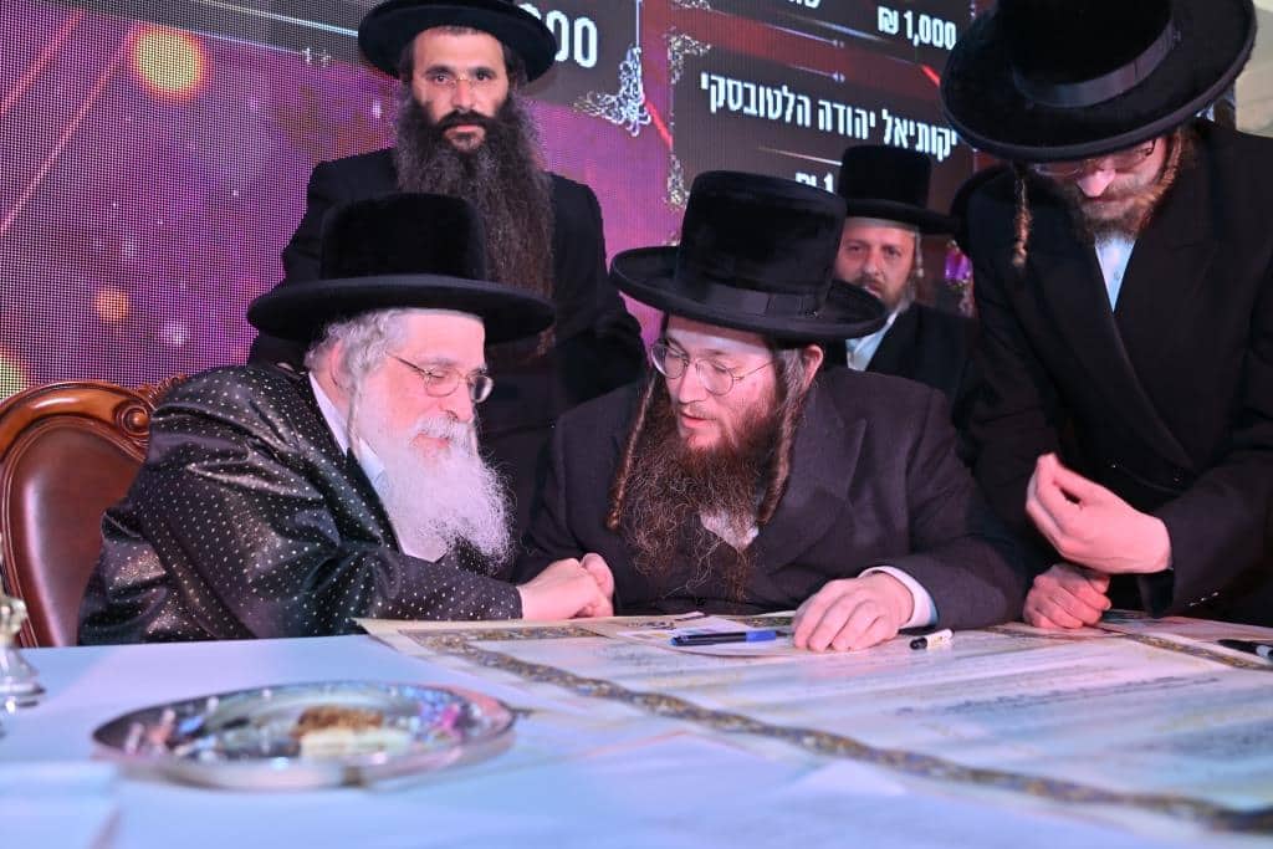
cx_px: 636
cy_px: 424
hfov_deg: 53.1
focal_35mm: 36
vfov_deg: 36.9
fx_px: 1273
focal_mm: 36
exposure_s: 1/160
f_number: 4
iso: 500
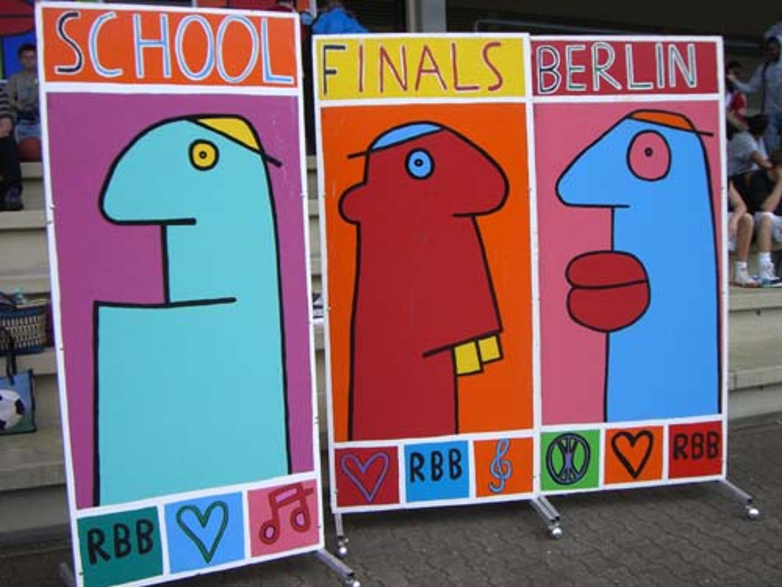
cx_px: 391
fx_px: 858
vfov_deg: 37.7
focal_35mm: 38
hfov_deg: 49.0
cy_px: 294
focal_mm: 6.2
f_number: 4.3
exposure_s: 1/250
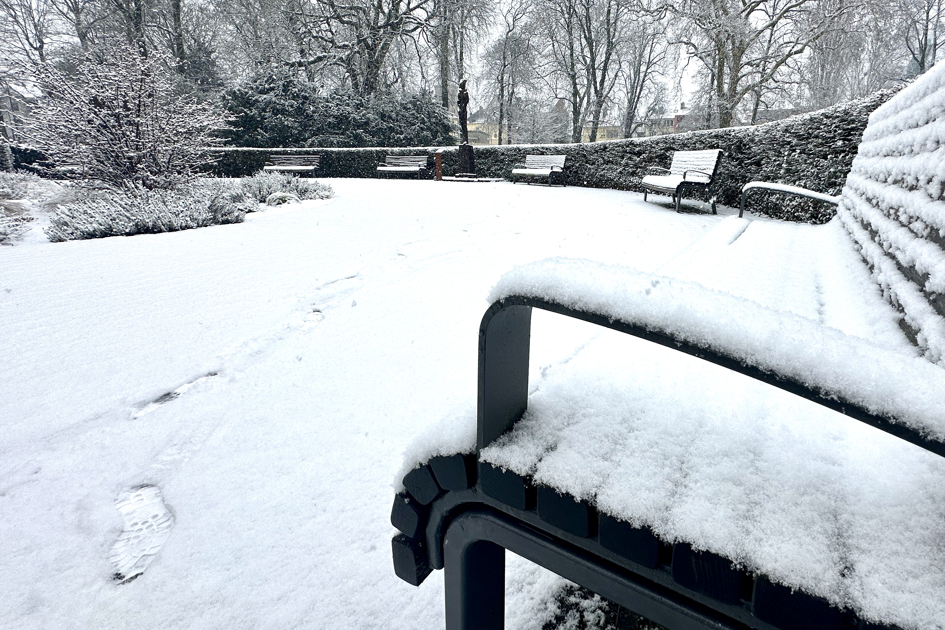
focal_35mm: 18
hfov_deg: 89.2
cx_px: 554
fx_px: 472
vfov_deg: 66.9
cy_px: 260
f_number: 2.2
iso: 40
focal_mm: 2.22
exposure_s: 1/807
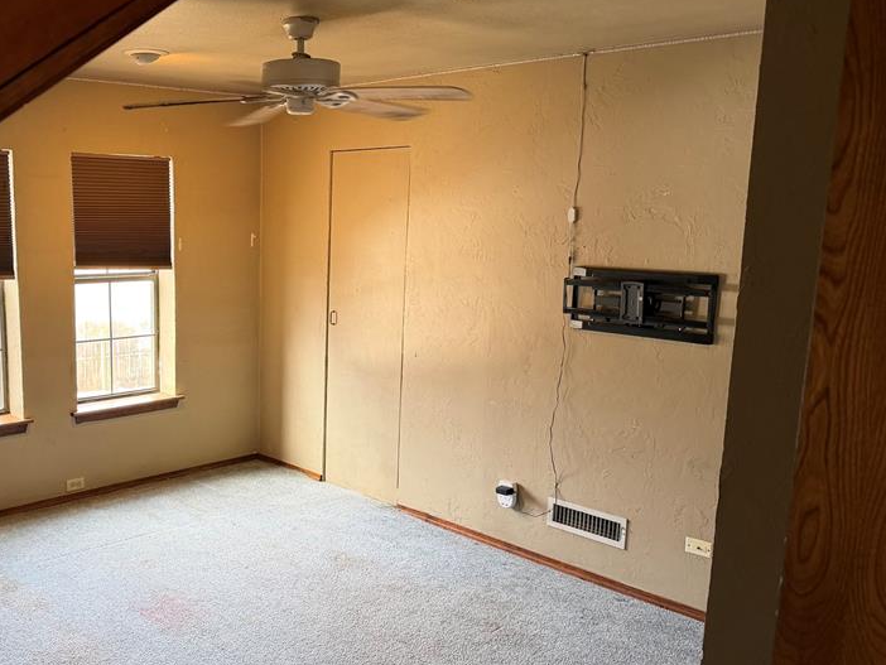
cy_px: 367
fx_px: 896
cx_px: 260
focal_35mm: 35
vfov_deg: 40.7
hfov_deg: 51.1
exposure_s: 1/60
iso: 250
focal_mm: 6.76
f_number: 1.78
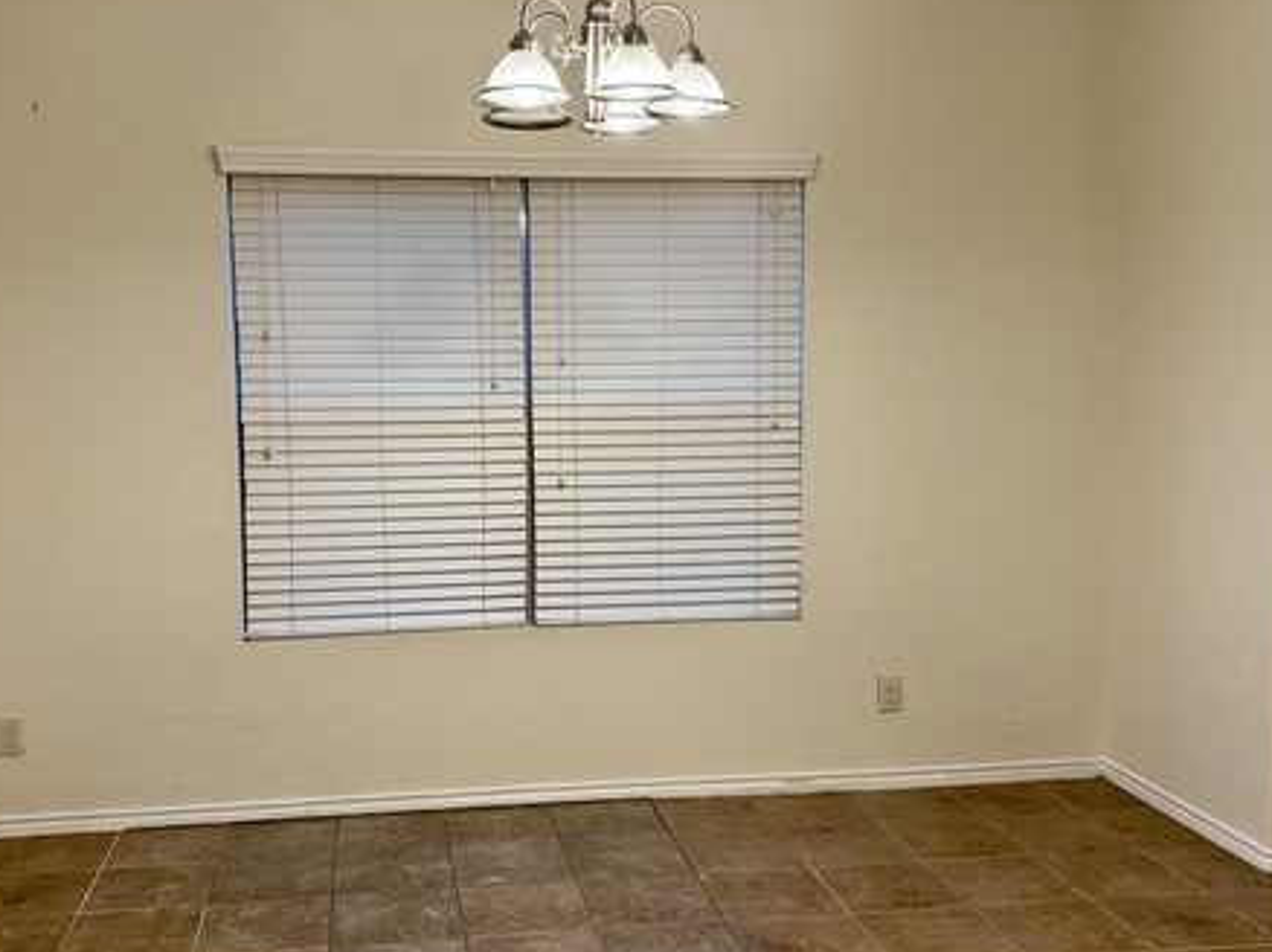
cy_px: 470
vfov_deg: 37.7
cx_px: 560
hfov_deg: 48.9
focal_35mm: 38
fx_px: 1396
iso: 125
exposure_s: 1/60
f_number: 1.6
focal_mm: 5.96
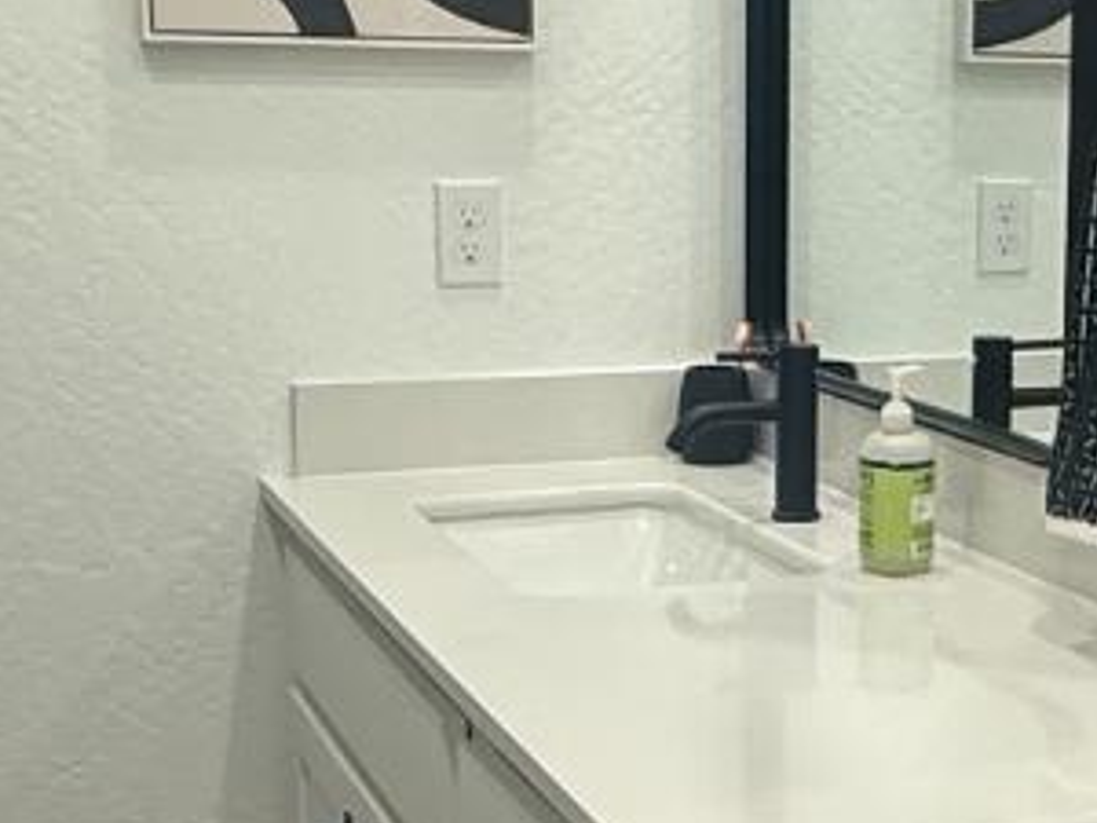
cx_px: 980
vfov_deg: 21.0
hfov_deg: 26.9
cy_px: 444
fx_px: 2218
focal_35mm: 70
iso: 200
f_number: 2.2
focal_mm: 2.22
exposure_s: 1/120
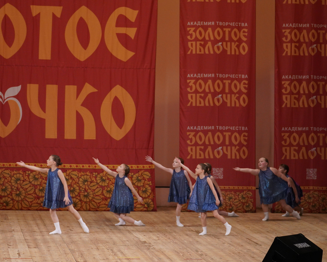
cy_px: 131
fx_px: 1539
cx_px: 193
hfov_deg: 12.1
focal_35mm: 159
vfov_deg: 9.7
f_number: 2.8
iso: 2500
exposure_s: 1/400
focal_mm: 94
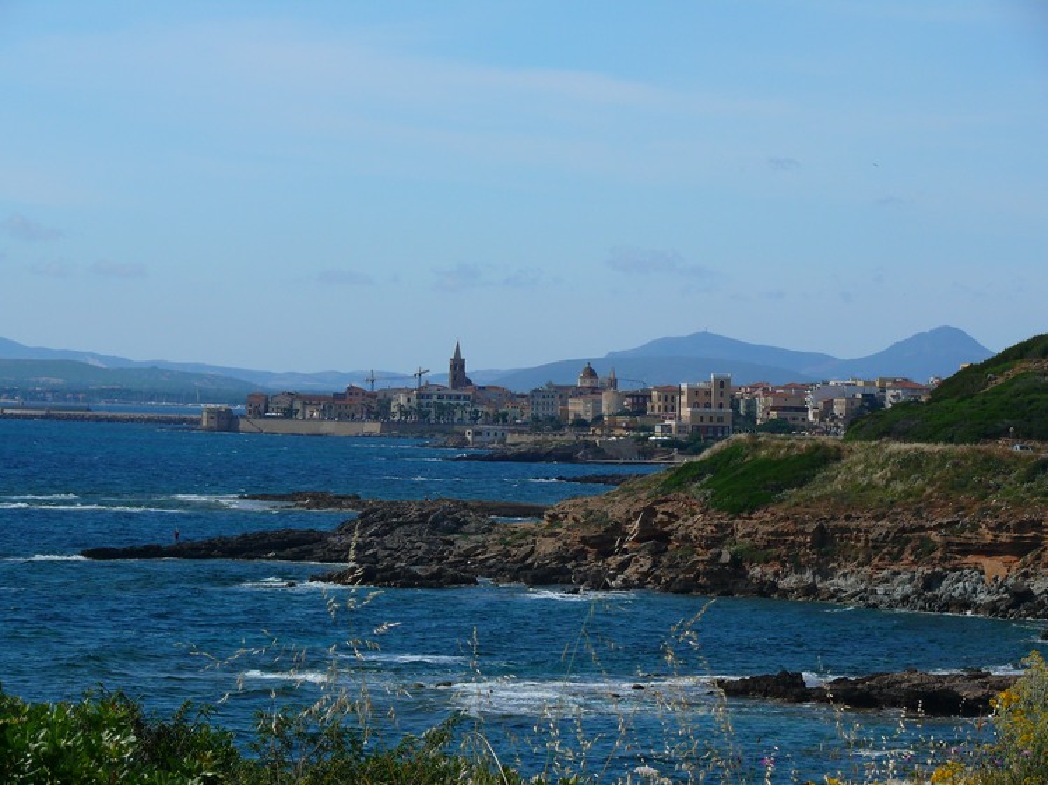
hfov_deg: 13.7
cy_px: 392
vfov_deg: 10.3
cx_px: 524
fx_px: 4358
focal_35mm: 144
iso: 100
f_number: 5.6
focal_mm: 30.4
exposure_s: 1/250
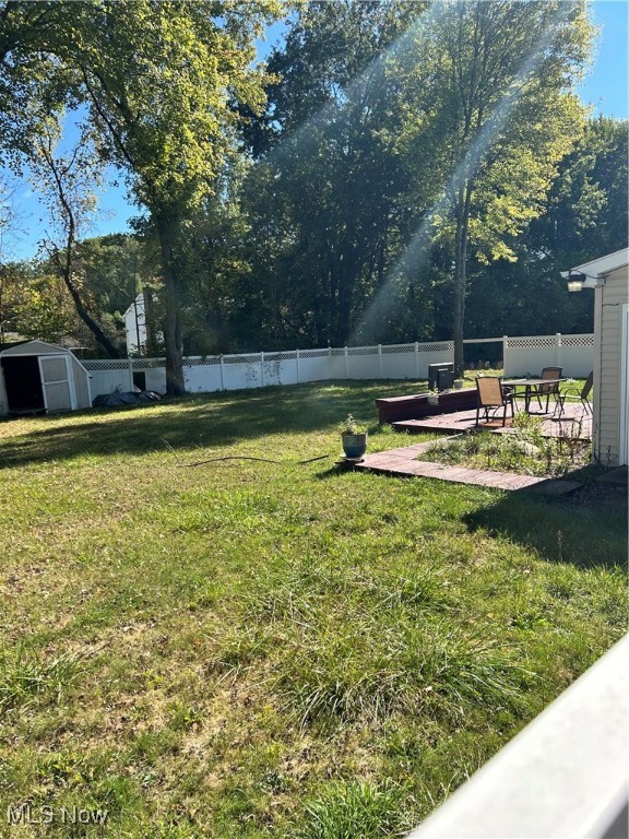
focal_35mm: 26
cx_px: 314
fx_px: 630
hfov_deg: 53.1
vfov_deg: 67.3
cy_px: 420
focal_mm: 5.7
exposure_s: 1/2008
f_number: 1.5
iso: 50
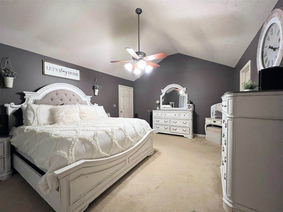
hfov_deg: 106.2
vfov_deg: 89.9
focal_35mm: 13
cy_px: 106
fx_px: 106
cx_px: 142
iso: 640
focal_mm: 1.57
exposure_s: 1/60
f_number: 1.8
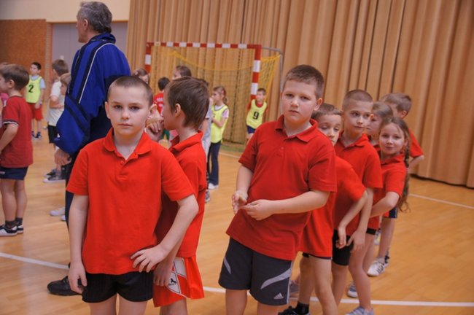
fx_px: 474
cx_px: 237
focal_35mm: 36
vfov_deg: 36.8
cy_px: 158
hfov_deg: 53.2
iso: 400
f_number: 3.2
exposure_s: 1/160
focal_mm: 24
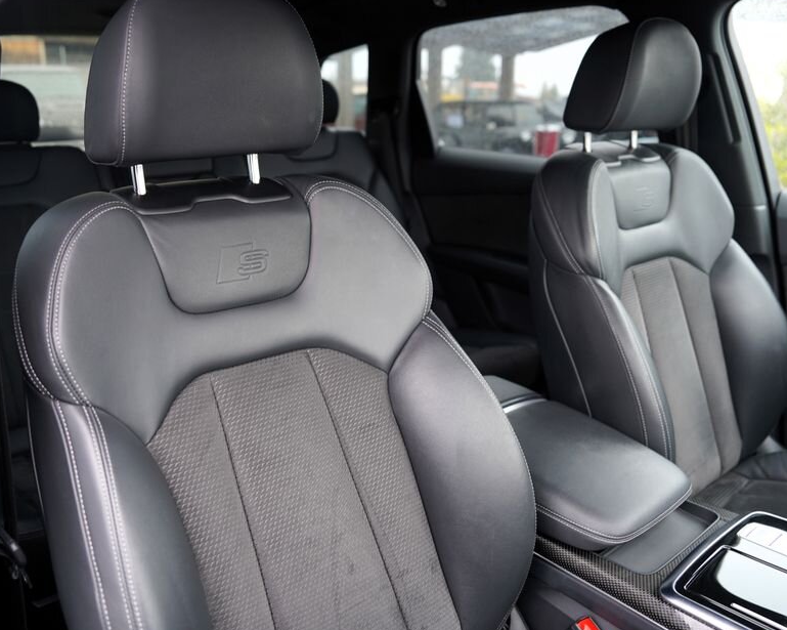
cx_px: 371
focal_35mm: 30
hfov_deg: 58.7
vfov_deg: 48.4
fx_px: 699
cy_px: 289
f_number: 3.2
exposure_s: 1/25
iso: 125
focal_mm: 24
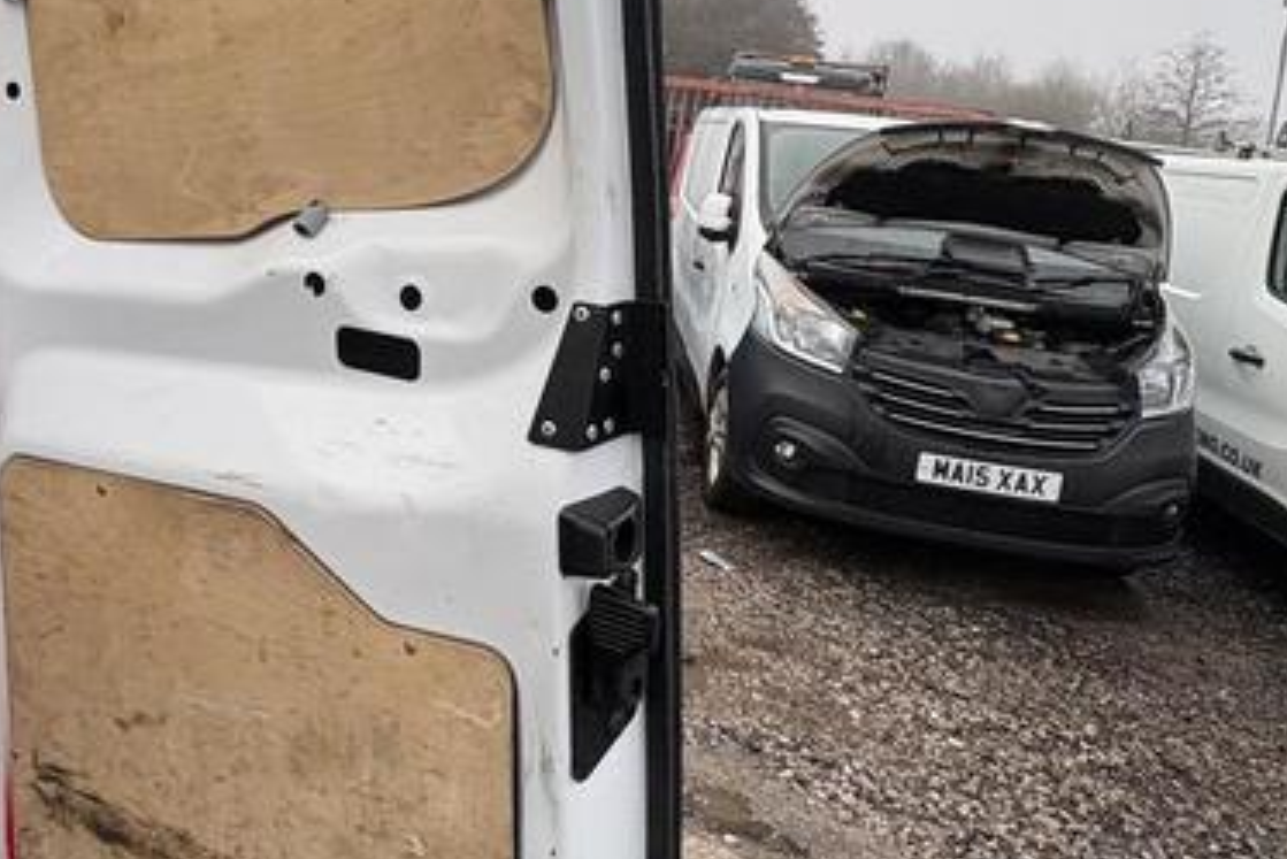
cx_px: 373
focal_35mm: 35
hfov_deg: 52.7
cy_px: 221
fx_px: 1252
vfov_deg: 37.0
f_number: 2.2
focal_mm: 2.22
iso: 40
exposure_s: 1/332
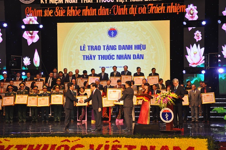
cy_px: 75
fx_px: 583
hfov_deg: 21.9
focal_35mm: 93
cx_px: 113
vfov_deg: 14.7
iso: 800
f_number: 5.6
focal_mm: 62
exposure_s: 1/125
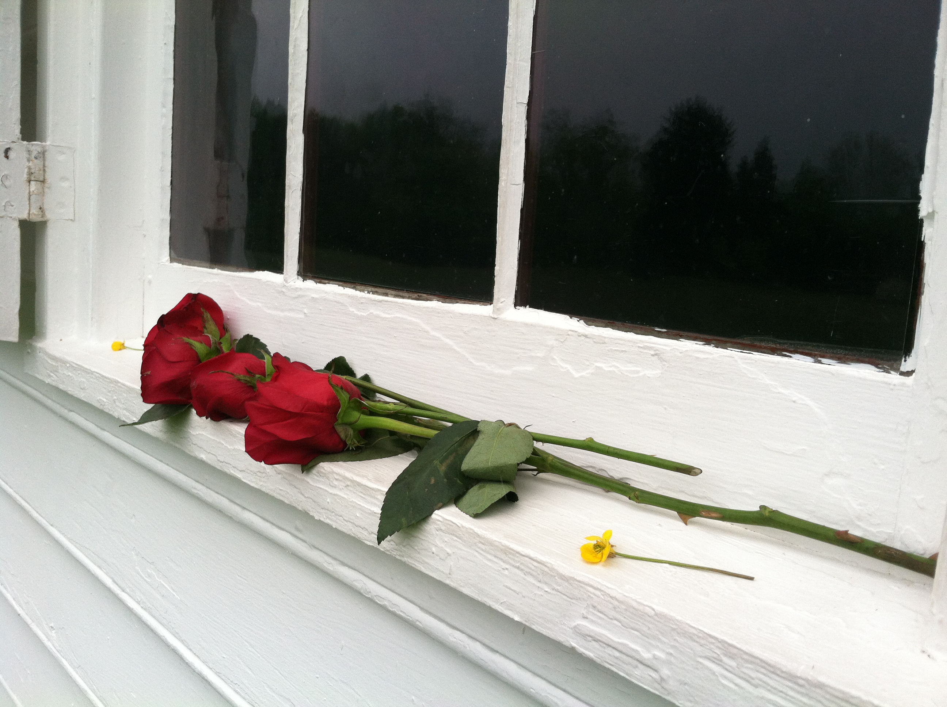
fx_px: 956
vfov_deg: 40.6
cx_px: 474
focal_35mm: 35
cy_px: 354
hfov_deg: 52.7
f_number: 2.8
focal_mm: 3.85
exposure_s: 1/476
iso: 80
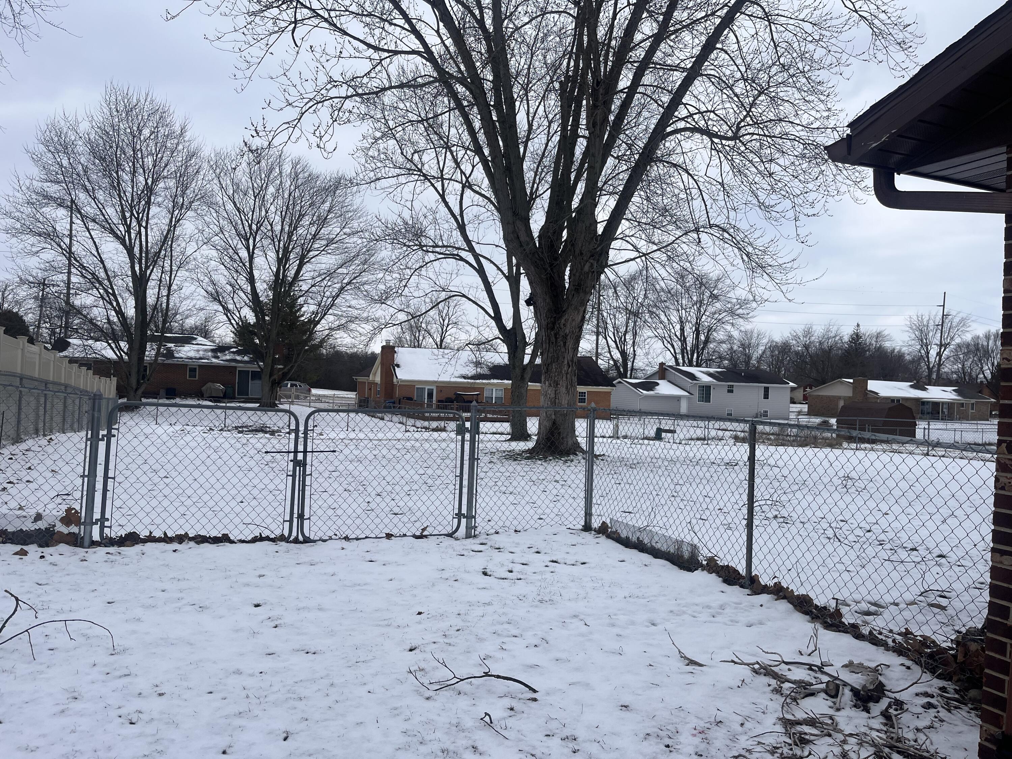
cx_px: 506
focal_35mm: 26
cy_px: 380
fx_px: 760
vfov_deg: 53.1
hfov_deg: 67.3
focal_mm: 5.1
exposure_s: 1/3049
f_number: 1.6
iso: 50
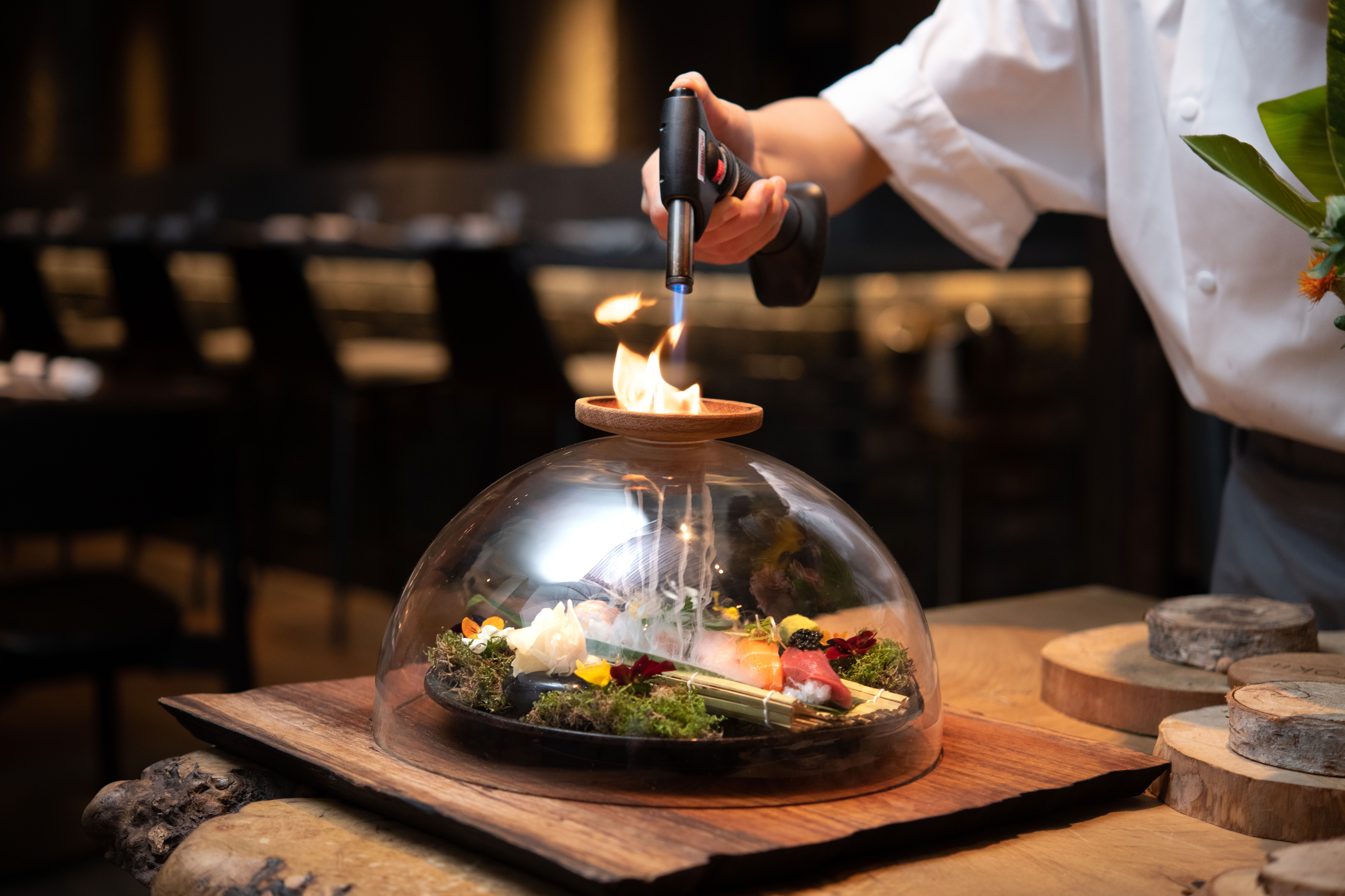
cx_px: 672
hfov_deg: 33.4
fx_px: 2241
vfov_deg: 22.6
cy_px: 448
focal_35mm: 60
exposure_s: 1/80
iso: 800
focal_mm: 60
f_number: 4
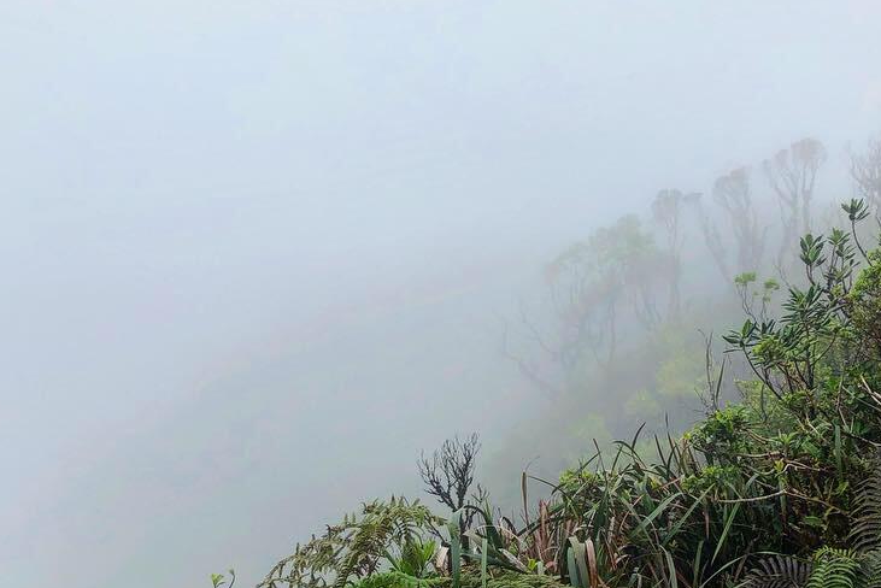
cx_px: 477
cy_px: 387
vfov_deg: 31.0
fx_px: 1053
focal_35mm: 43
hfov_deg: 45.4
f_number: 1.8
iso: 20
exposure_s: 1/521
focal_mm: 3.99
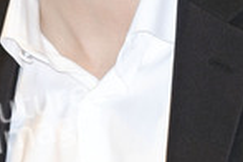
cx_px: 59
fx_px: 4808
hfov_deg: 2.9
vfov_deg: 1.9
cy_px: -122
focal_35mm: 712
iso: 320
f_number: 4.5
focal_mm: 175
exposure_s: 1/160
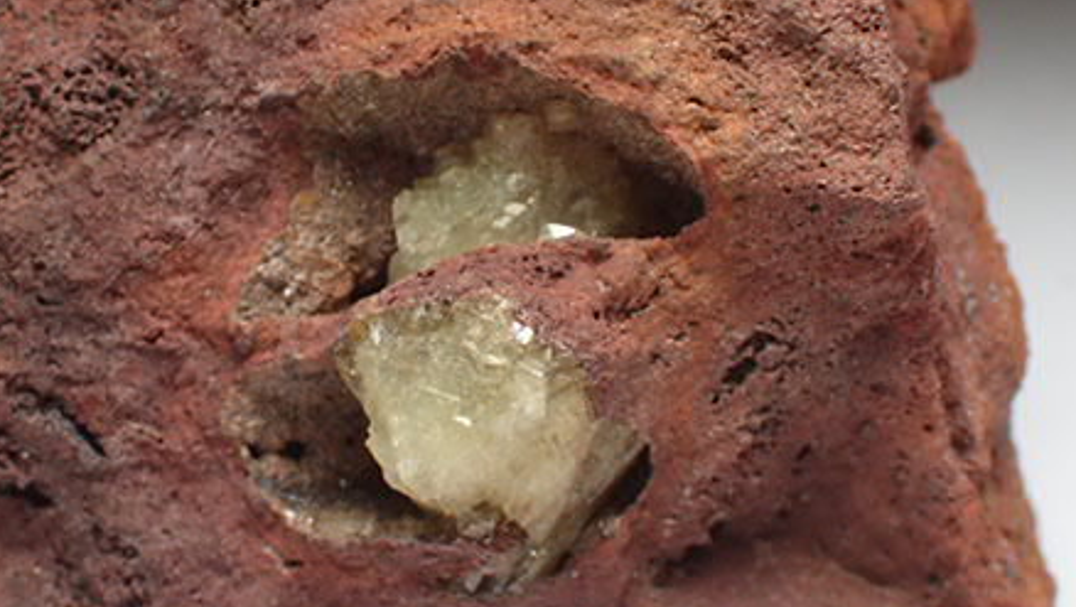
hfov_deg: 22.0
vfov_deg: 12.5
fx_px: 2769
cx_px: 496
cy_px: 224
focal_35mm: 97
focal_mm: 11.01
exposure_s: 1/250
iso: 400
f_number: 5
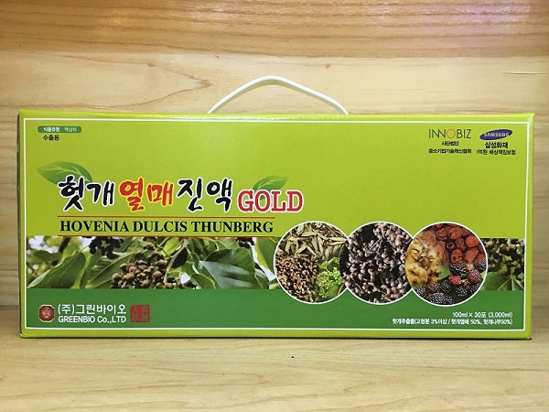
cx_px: 274
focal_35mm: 29
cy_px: 206
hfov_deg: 61.7
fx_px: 460
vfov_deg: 48.2
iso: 80
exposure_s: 1/17
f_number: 2.2
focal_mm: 4.15
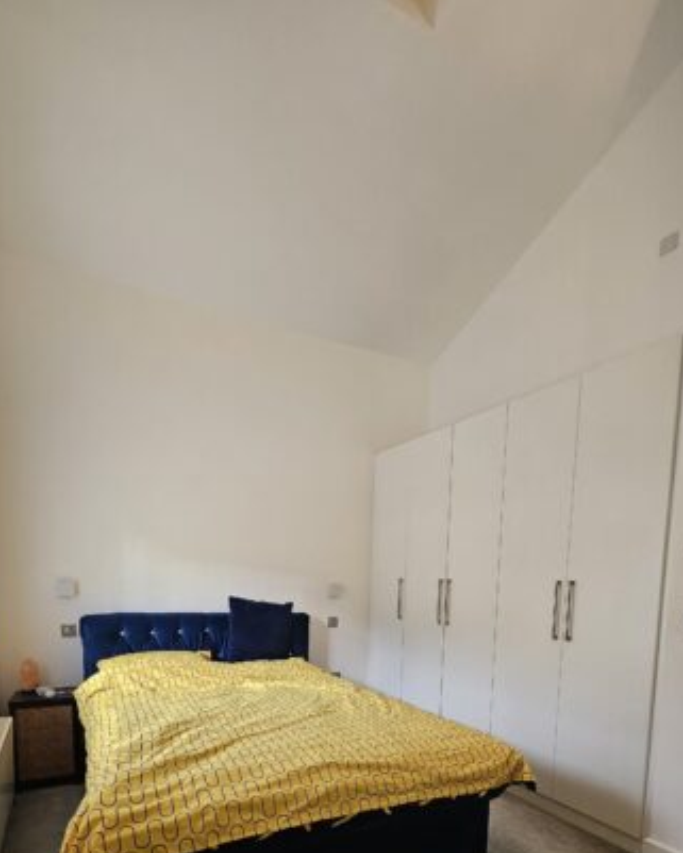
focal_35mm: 19
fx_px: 480
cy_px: 636
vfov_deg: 77.3
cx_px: 321
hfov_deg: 70.8
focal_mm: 1.74
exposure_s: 1/50
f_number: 2.2
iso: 100
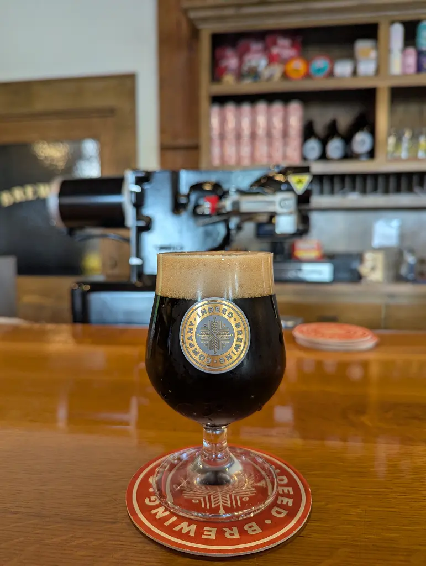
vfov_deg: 71.5
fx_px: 393
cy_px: 283
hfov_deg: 56.9
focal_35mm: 24
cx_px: 213
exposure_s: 1/23.8
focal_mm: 6.81
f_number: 1.85
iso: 57
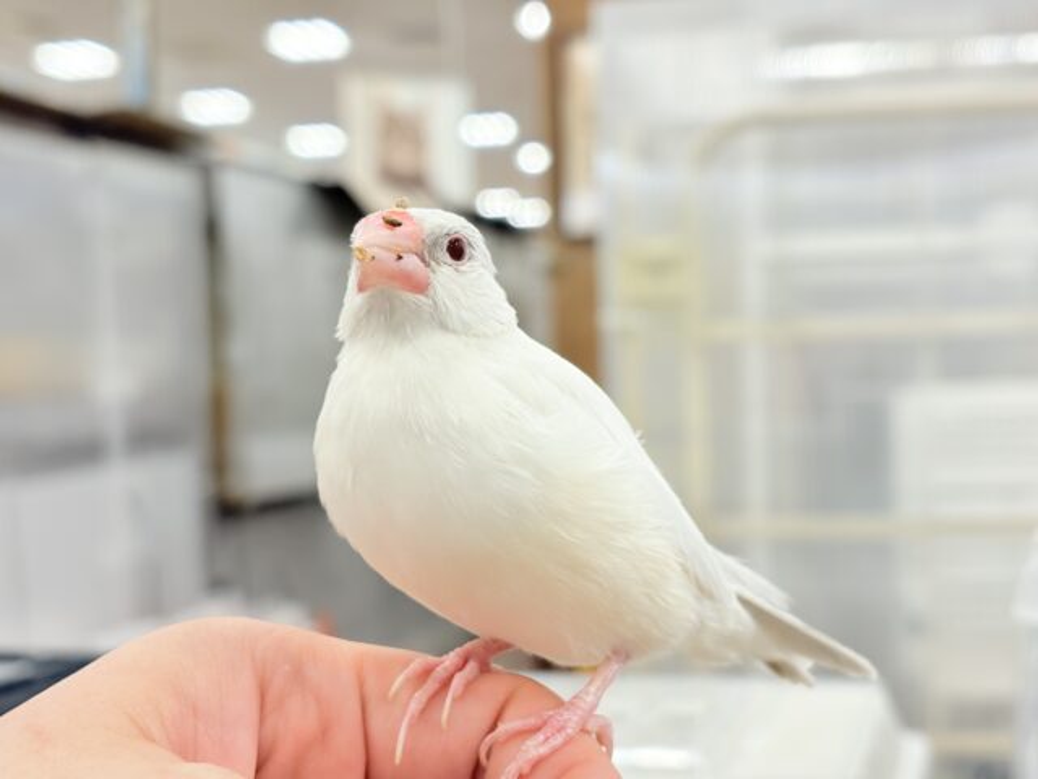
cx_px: 519
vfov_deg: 28.0
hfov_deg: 36.8
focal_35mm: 52
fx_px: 1559
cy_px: 390
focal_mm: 5.96
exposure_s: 1/100
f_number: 1.6
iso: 64
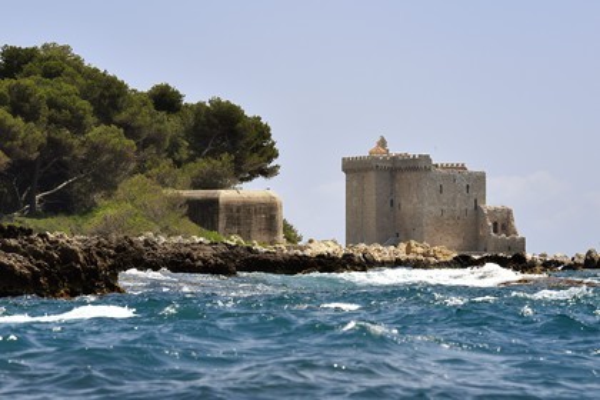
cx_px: 300
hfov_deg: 10.3
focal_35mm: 200
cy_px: 200
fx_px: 3333
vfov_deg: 6.9
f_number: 10
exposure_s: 1/640
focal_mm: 200
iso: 200
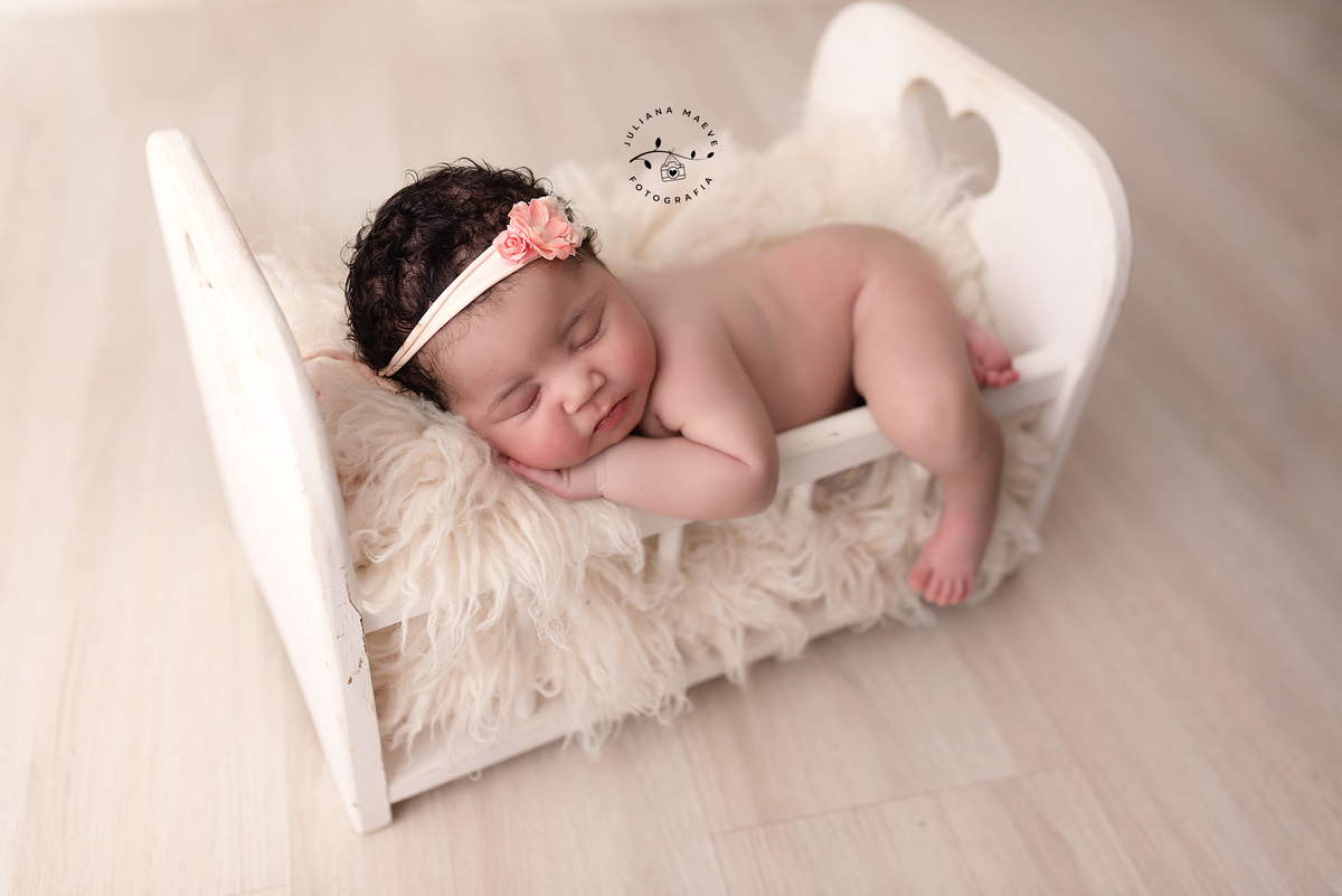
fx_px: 1305
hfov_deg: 54.4
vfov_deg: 37.9
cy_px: 448
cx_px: 671
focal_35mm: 35
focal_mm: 35
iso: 100
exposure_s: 1/125
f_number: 2.2
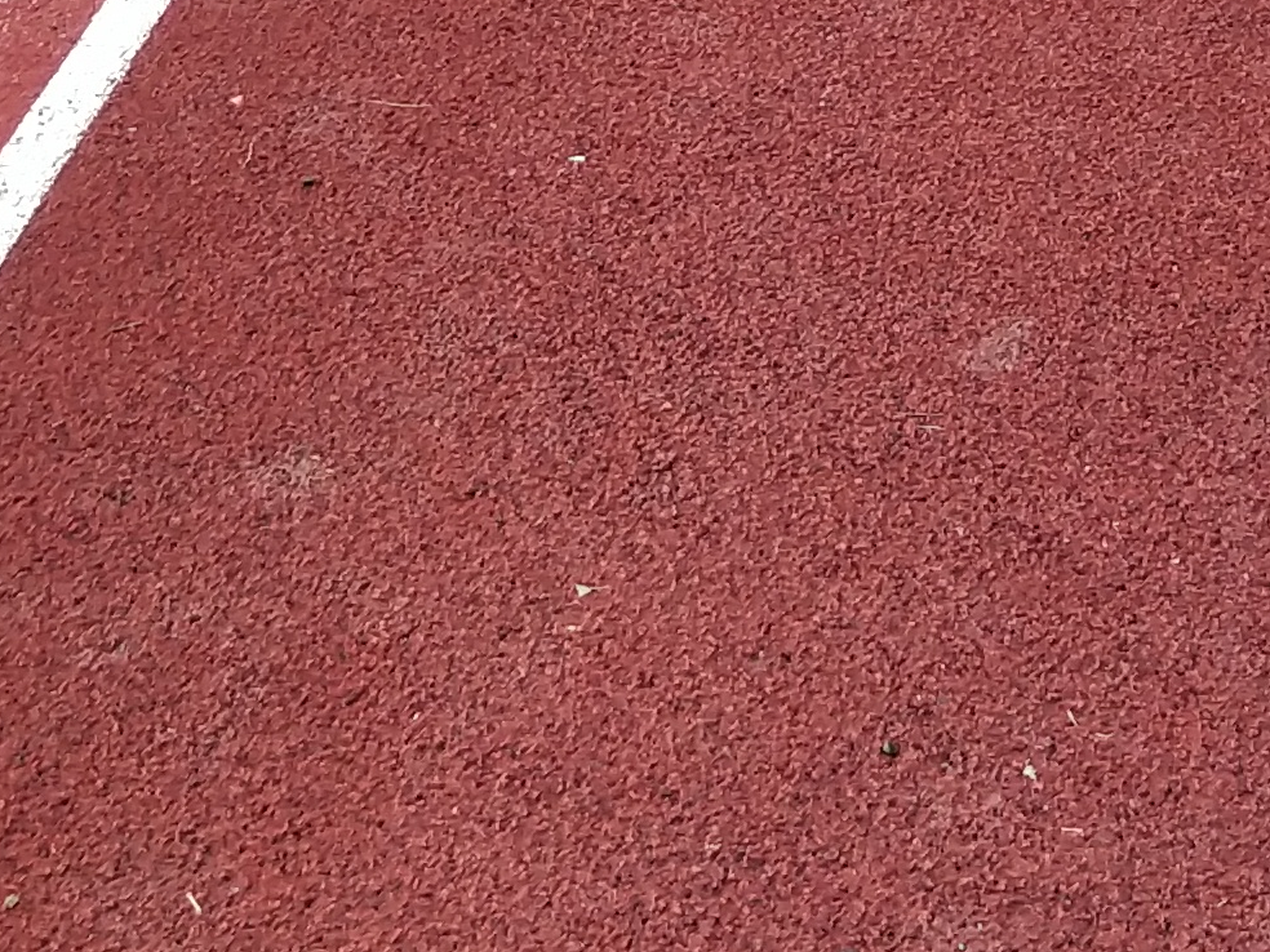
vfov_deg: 10.5
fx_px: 4806
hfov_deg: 15.0
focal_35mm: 131
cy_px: -853
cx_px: 809
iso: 50
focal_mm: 3.69
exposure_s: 1/354
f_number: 2.2
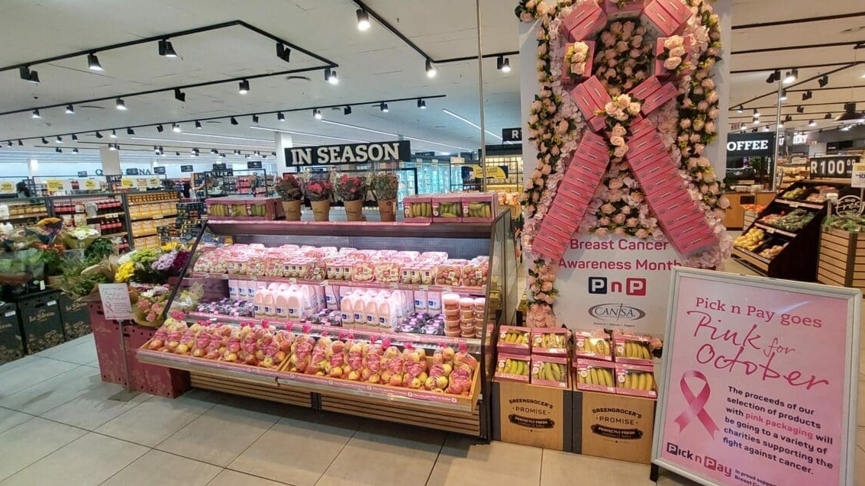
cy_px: 220
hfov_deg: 102.9
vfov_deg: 70.4
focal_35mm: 15
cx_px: 454
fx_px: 344
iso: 160
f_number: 2.2
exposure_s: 1/60
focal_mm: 1.74
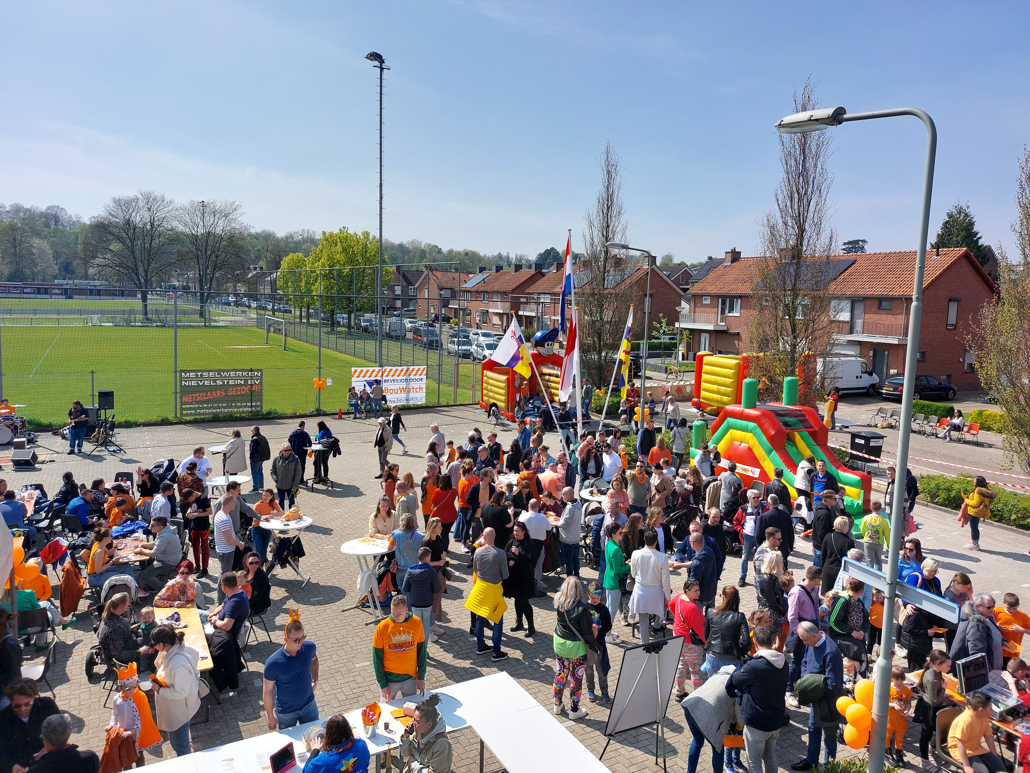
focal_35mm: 24
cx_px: 515
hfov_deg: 71.6
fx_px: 714
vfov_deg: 56.8
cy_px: 386
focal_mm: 5.23
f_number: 1.8
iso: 25
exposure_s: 1/1021
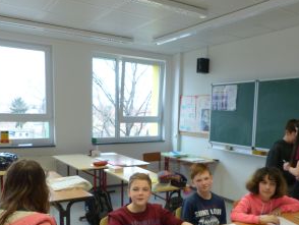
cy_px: 149
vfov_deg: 41.4
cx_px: 172
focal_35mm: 34
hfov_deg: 53.7
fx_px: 294
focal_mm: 4.5
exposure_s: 1/60
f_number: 2.8
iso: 125
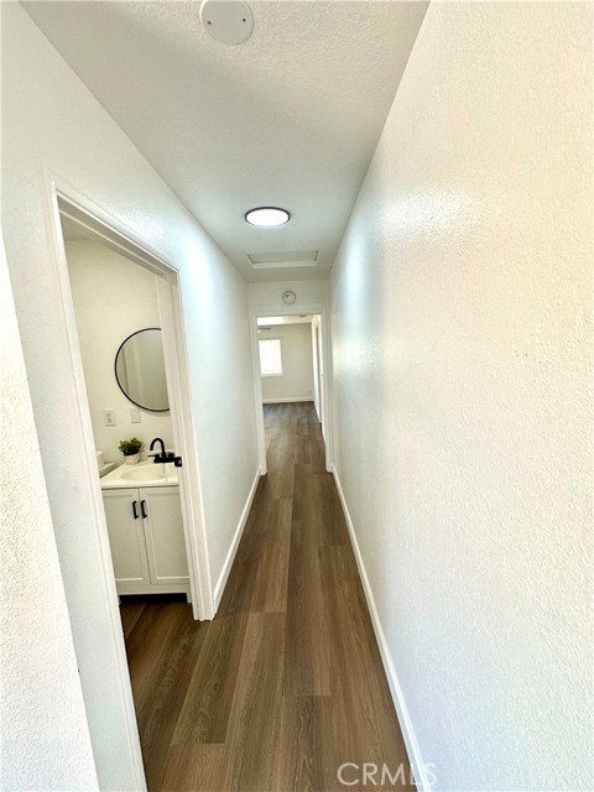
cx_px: 297
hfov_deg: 85.7
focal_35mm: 14
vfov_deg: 102.1
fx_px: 320
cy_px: 396
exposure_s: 1/120
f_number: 2.2
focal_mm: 2.22
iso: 100
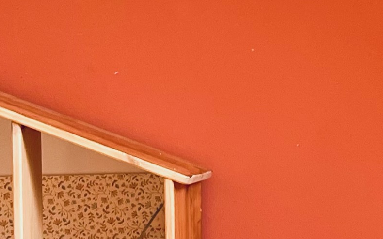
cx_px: 448
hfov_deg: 15.2
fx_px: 1388
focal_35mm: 133
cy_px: 93
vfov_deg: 9.9
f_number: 1.6
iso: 80
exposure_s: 1/122
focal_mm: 5.1
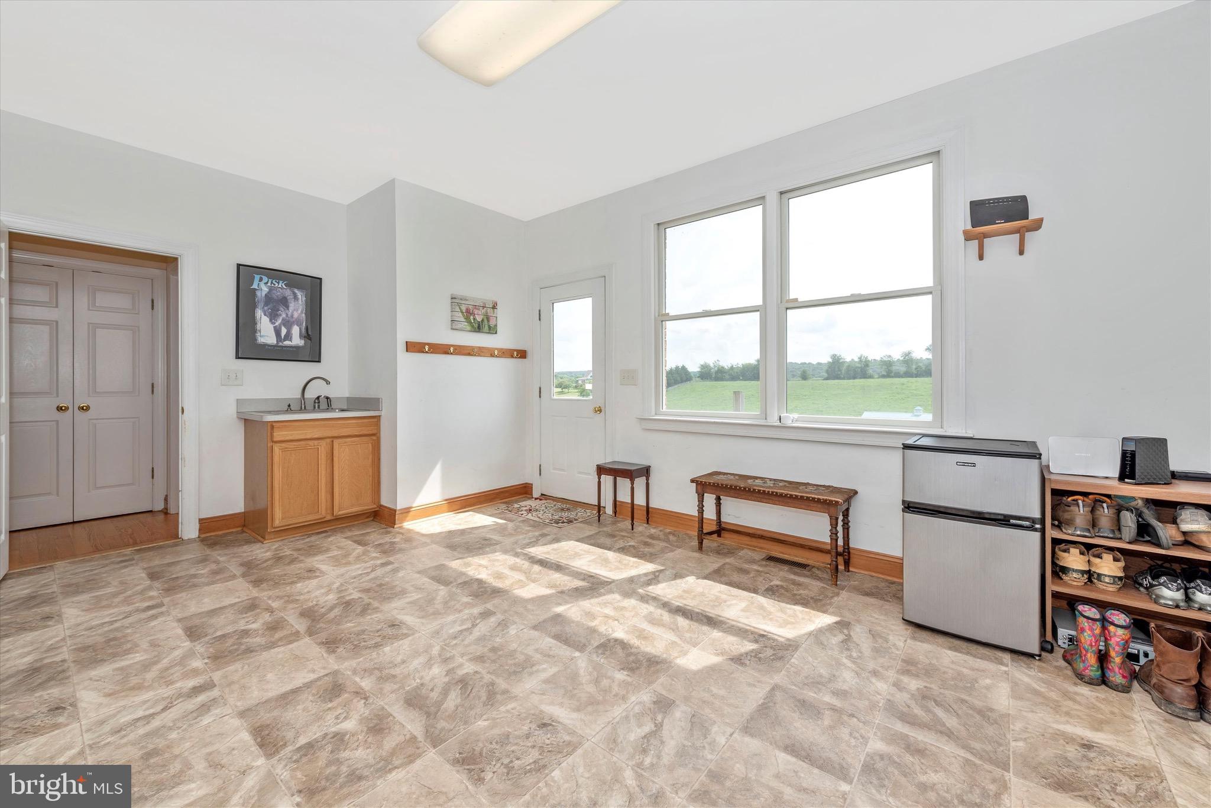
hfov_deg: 104.2
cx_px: 606
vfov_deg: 81.3
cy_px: 404
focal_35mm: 14
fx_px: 471
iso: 100
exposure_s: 1/60
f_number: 9
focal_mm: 14
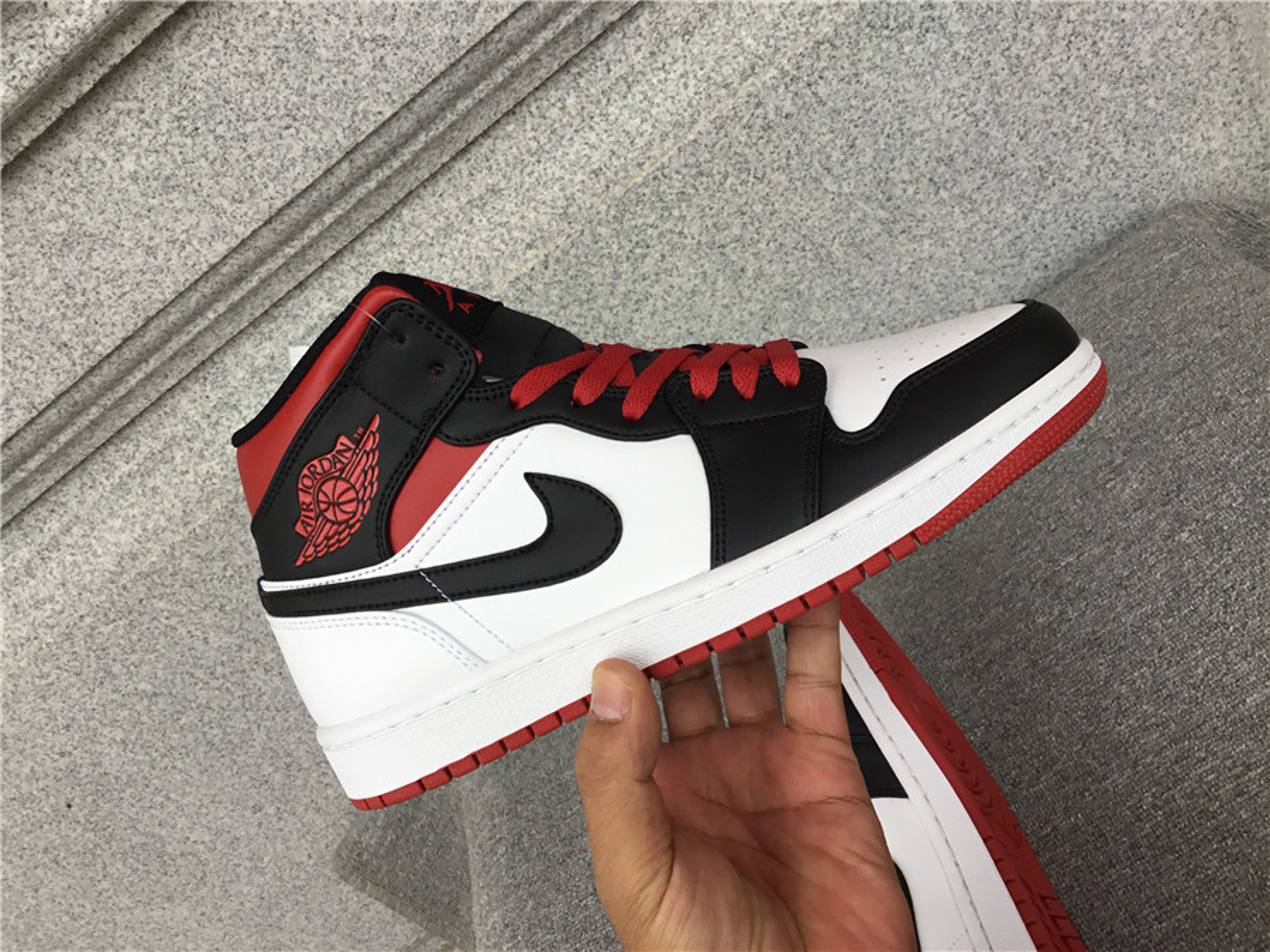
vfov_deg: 45.4
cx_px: 635
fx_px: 1137
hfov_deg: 58.4
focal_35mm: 31
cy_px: 476
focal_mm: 3.3
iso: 32
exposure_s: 1/100
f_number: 2.4
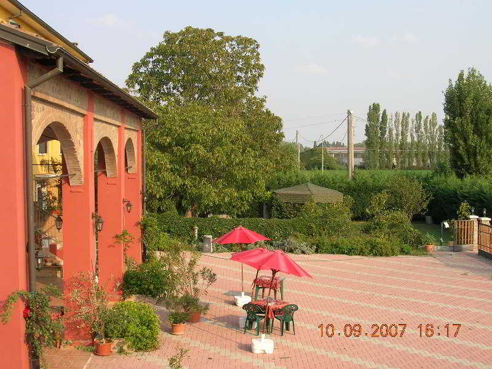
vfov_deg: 31.5
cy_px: 184
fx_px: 653
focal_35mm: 46
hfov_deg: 41.3
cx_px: 246
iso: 50
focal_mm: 7.7
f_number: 5.4
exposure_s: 1/137
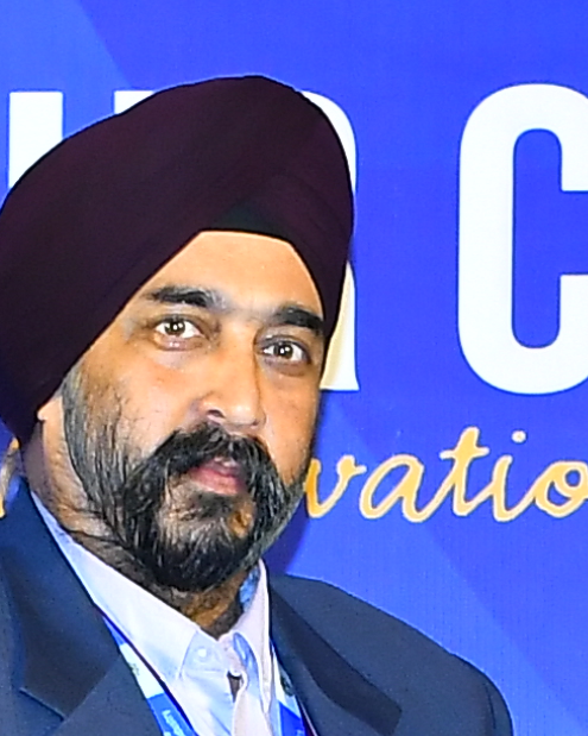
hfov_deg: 5.1
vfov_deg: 6.2
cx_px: 447
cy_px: 1487
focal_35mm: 304
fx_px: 6615
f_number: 5.6
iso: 800
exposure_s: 1/125
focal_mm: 24
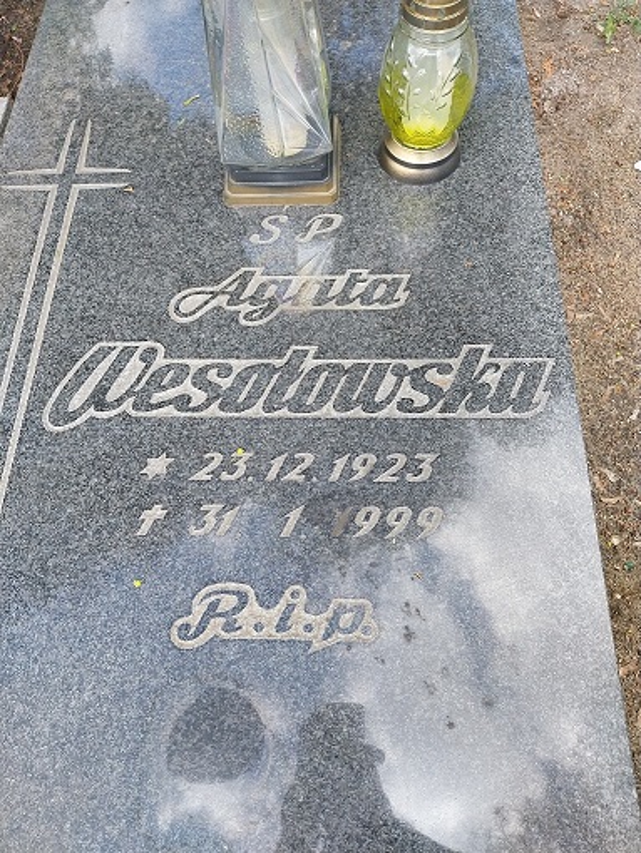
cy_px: 426
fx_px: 641
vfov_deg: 67.3
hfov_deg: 53.1
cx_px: 320
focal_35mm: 26
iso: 25
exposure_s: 1/136
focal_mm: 4
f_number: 1.8
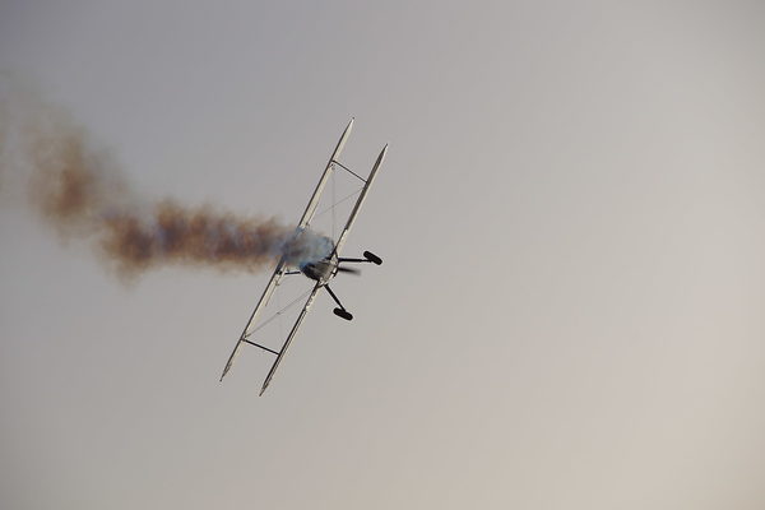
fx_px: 4462
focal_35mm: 210
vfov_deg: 6.5
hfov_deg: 9.8
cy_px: 255
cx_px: 382
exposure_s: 1/1250
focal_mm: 140
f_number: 8
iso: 100
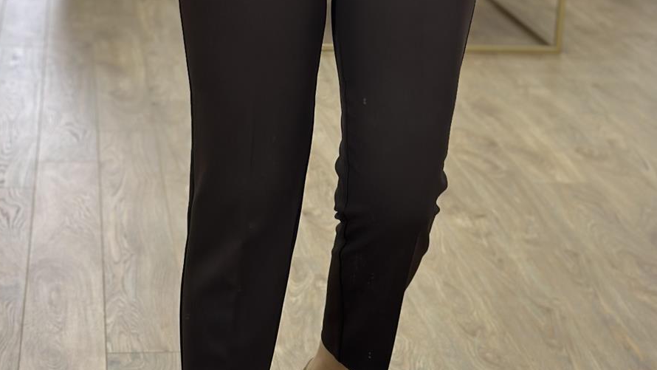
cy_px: 125
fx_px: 1638
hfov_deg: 22.7
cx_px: 326
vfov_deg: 12.9
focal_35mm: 94
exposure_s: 1/100
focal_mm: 6.86
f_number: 1.78
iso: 100
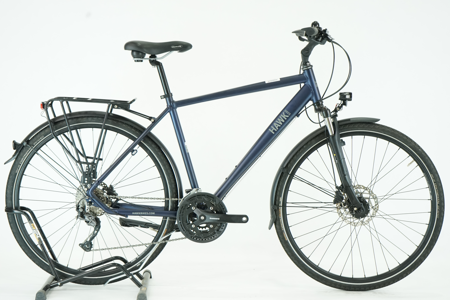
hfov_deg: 30.1
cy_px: 150
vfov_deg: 20.3
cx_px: 225
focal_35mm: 67
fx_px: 837
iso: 2500
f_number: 5.6
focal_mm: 67
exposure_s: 1/200
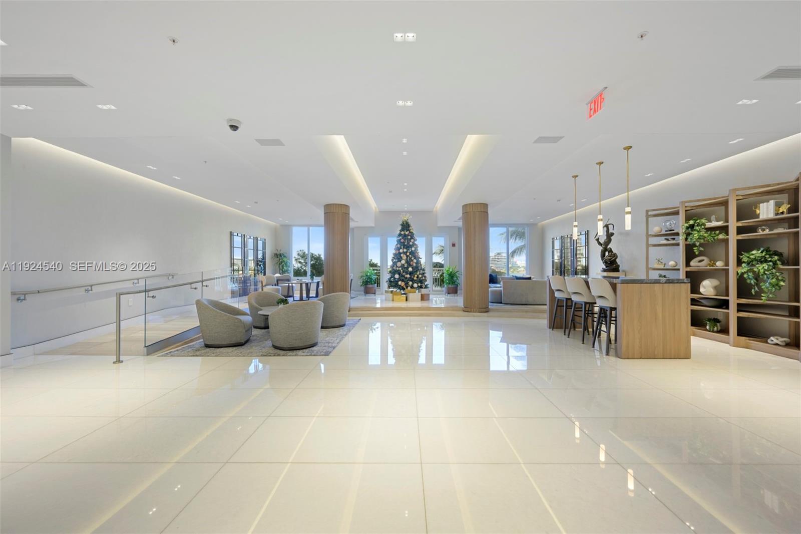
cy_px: 267
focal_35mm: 14
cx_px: 400
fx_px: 311
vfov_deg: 81.2
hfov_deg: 104.3
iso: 100
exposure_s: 1/4
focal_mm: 14
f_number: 9
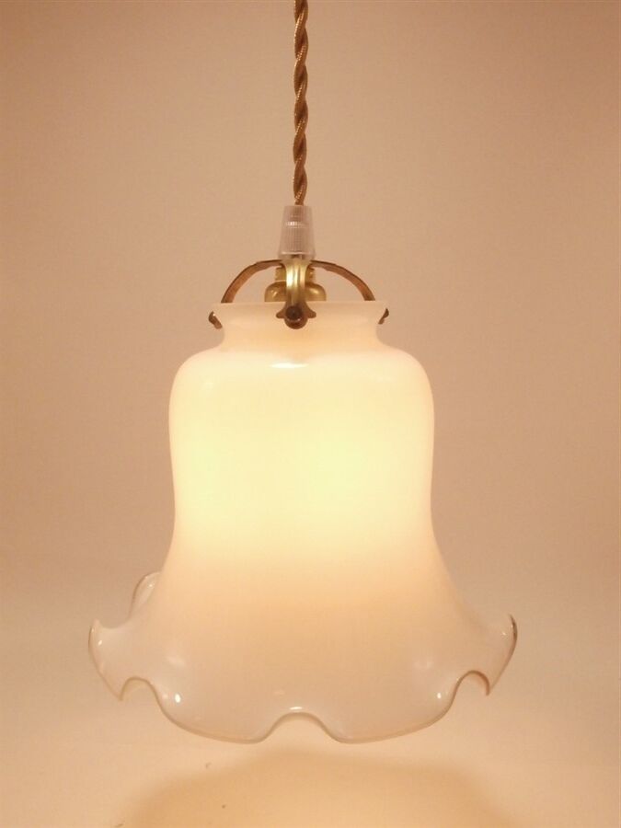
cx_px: 310
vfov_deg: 49.0
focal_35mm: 38
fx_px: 909
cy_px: 414
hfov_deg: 37.7
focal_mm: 6.67
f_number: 9.9
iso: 800
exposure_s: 1/160
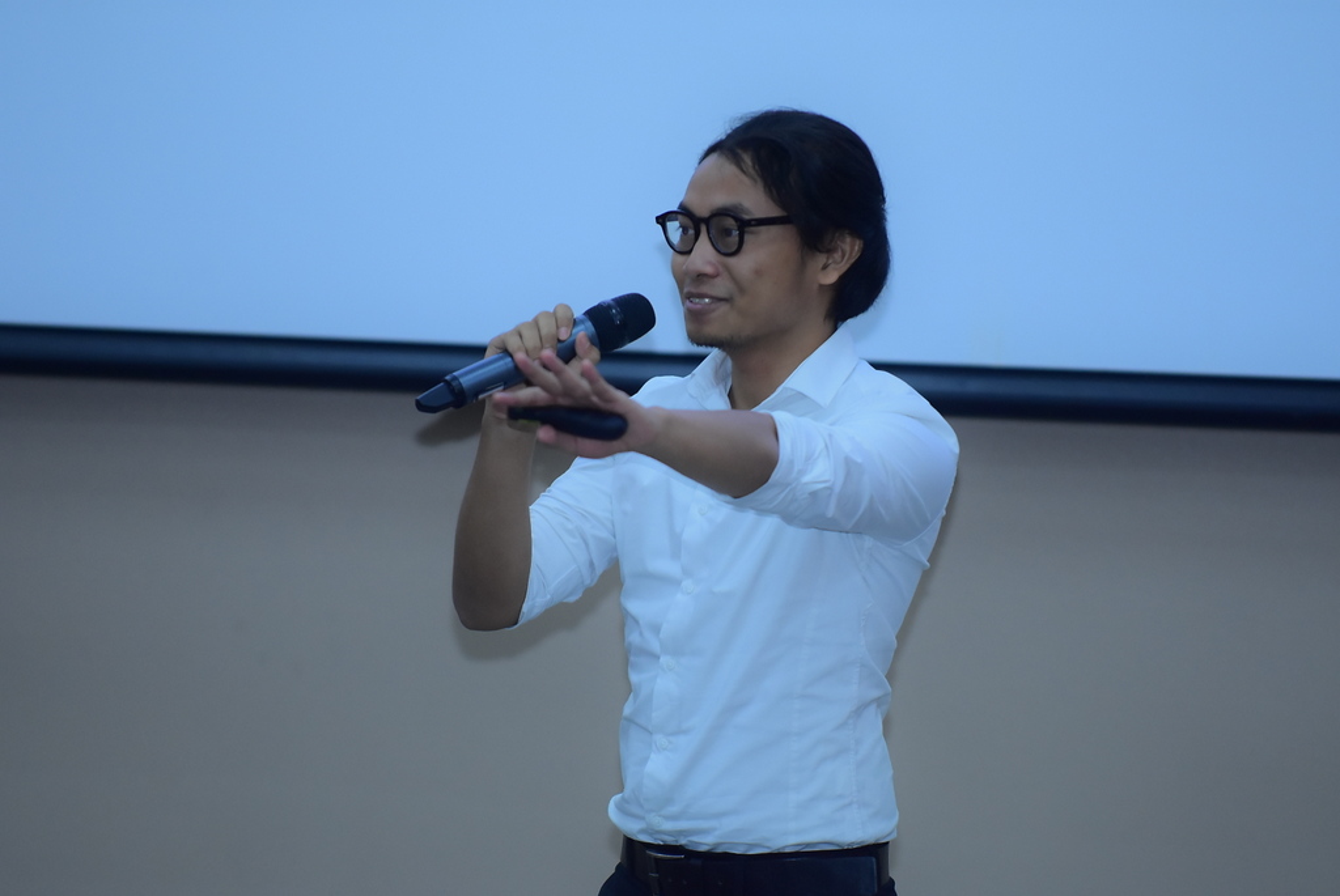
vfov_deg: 4.6
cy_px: 448
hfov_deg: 6.9
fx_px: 11178
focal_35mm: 300
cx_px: 670
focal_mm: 200
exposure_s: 1/160
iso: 2000
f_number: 2.8
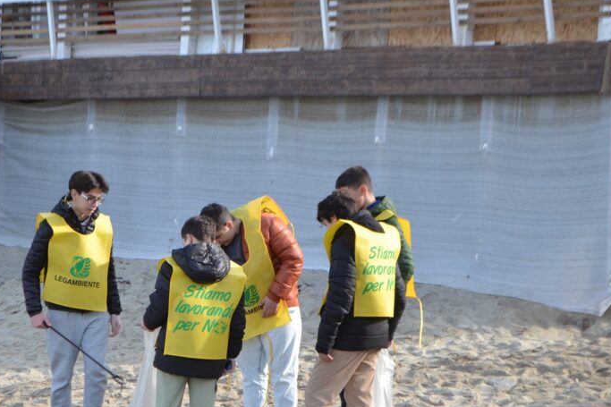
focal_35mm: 124
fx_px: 2100
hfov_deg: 16.5
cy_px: 272
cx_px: 191
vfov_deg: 11.1
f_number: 5.6
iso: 110
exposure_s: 1/125
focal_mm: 55
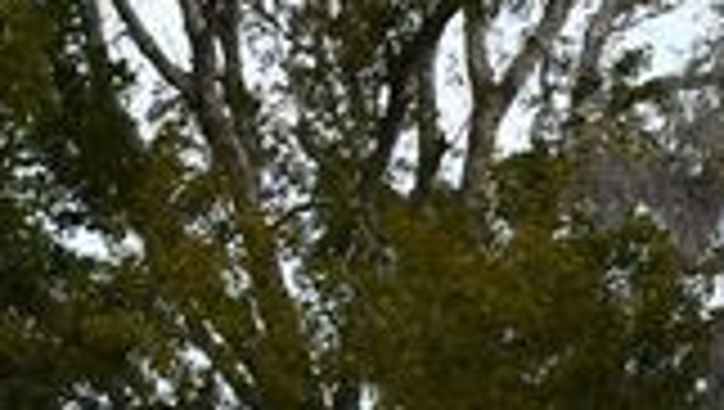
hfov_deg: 10.7
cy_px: 761
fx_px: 3844
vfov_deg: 6.0
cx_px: 13
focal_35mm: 200
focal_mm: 24
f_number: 8
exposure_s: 1/250
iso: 125
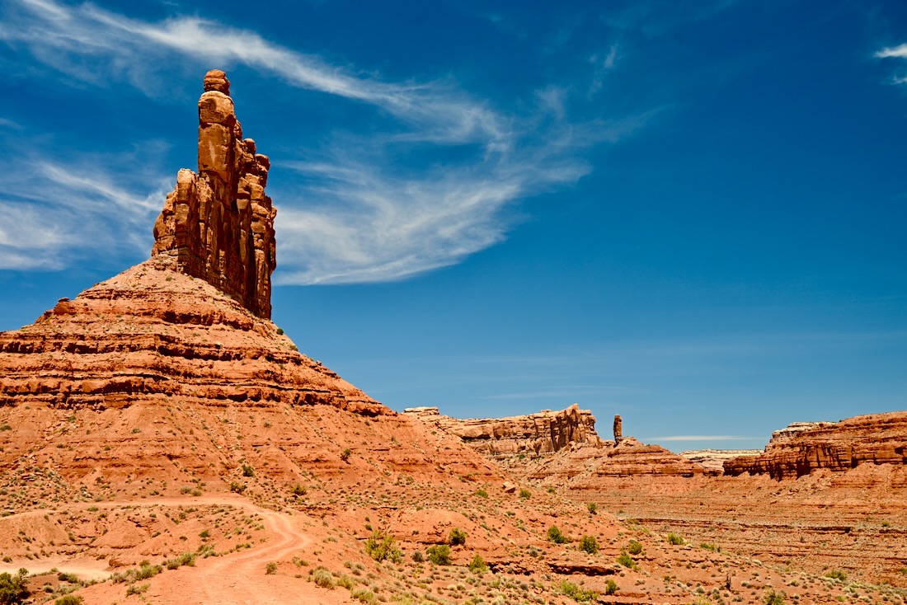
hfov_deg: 51.9
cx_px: 454
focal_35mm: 37
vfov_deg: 36.0
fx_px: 932
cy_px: 302
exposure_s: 1/200
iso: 100
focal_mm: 37
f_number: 7.1
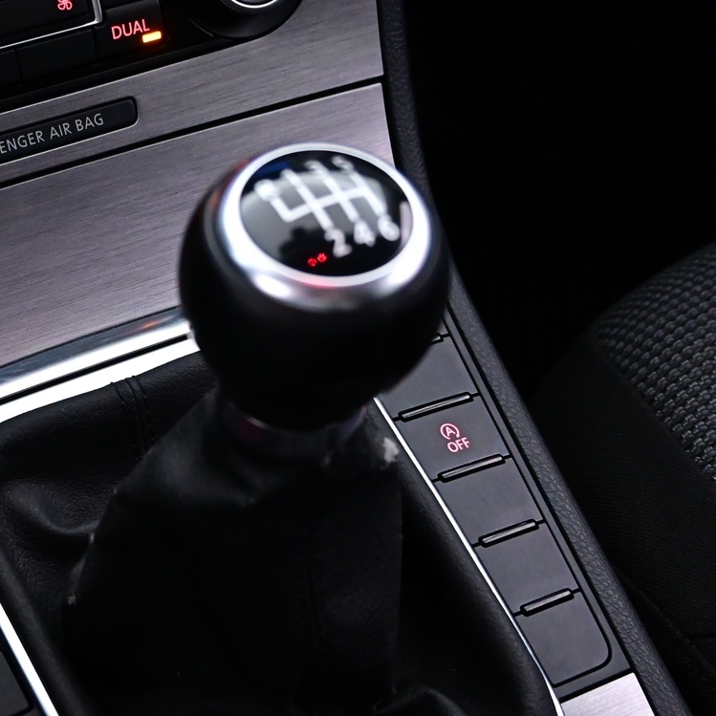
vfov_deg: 29.5
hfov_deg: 29.3
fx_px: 1355
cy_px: 455
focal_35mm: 58
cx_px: 208
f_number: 4
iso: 3200
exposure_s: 1/25
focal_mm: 21
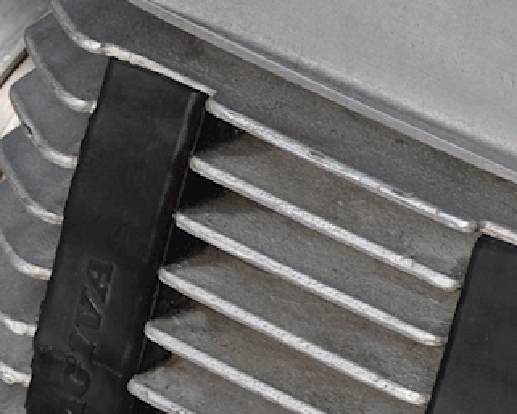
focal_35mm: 522
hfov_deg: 3.7
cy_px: 449
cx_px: 87
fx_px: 7990
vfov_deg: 3.0
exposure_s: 1/250
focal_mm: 62
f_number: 8
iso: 200
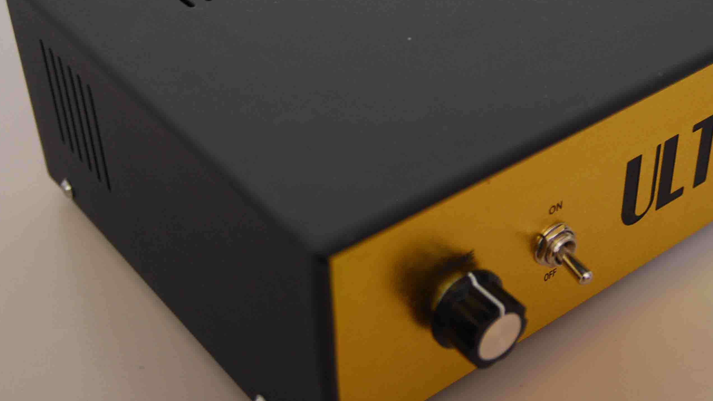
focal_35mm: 62
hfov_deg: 33.7
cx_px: 443
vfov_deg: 19.3
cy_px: 115
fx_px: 1172
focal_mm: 26
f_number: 2.8
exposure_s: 1/25
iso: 250
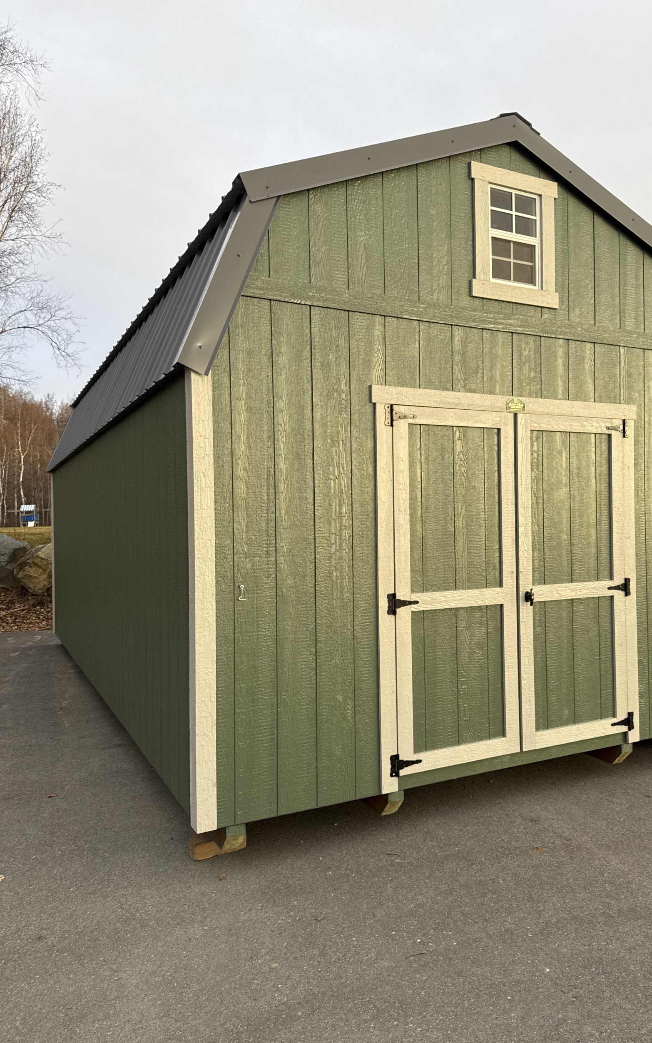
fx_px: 739
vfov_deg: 70.4
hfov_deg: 47.3
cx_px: 391
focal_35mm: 26
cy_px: 516
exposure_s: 1/121
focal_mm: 6.76
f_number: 1.78
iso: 50
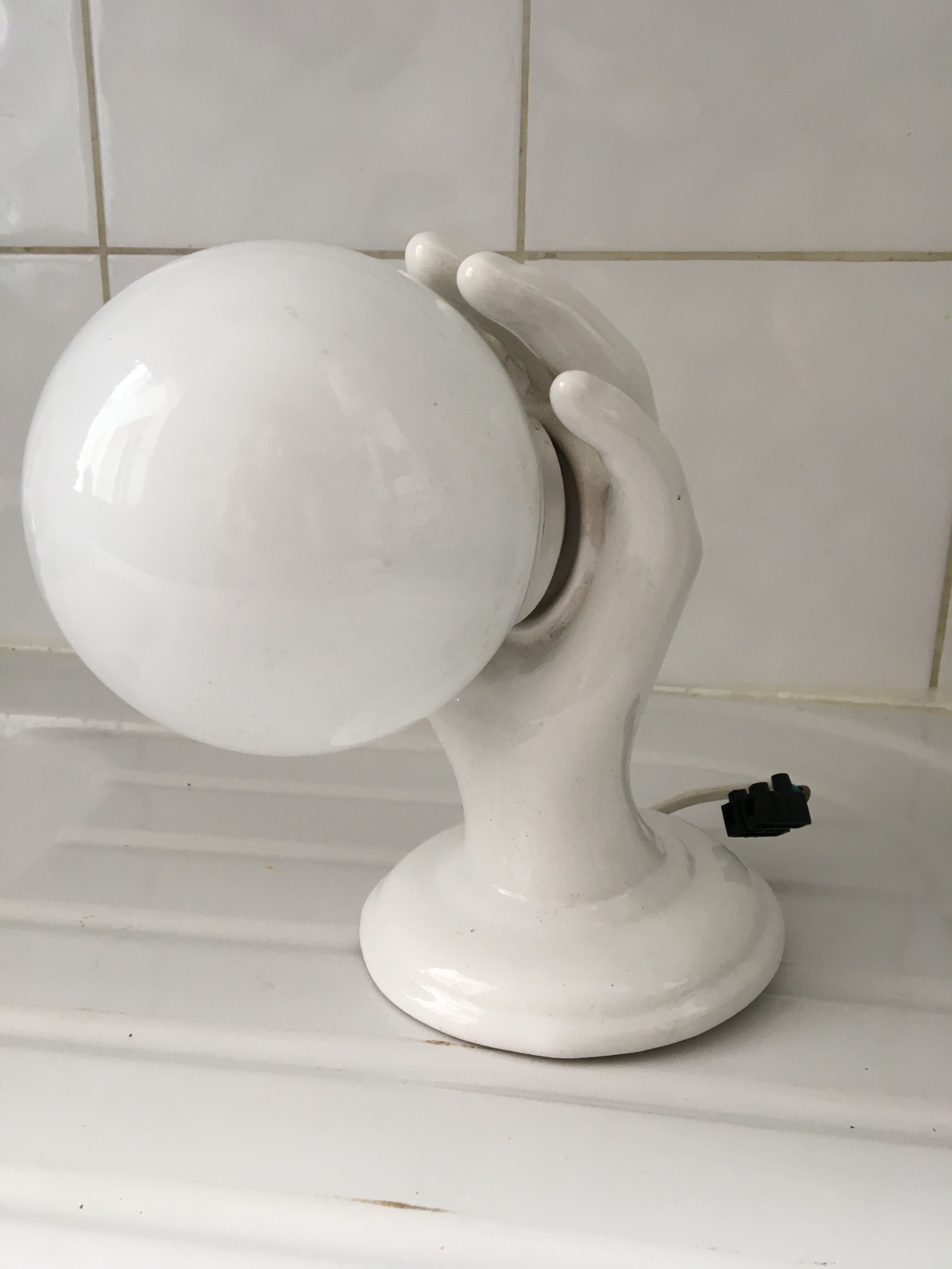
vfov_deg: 61.7
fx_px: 1063
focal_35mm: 29
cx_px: 476
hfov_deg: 48.2
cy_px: 634
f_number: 2.2
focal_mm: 4.15
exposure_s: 1/33
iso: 32
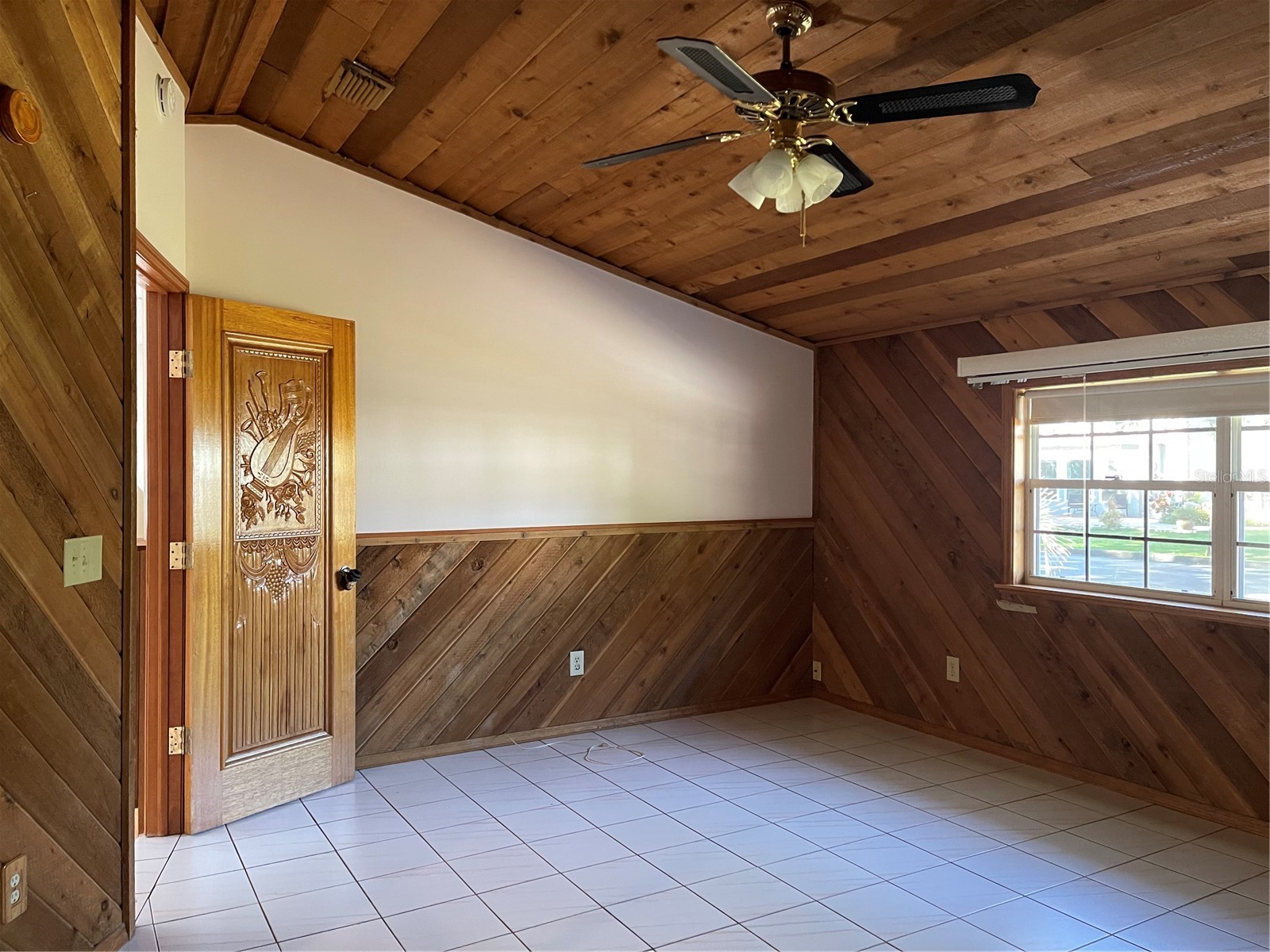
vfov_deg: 54.9
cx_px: 635
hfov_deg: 69.4
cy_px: 476
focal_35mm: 25
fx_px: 917
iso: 500
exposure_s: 1/40
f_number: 1.6
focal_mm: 5.1
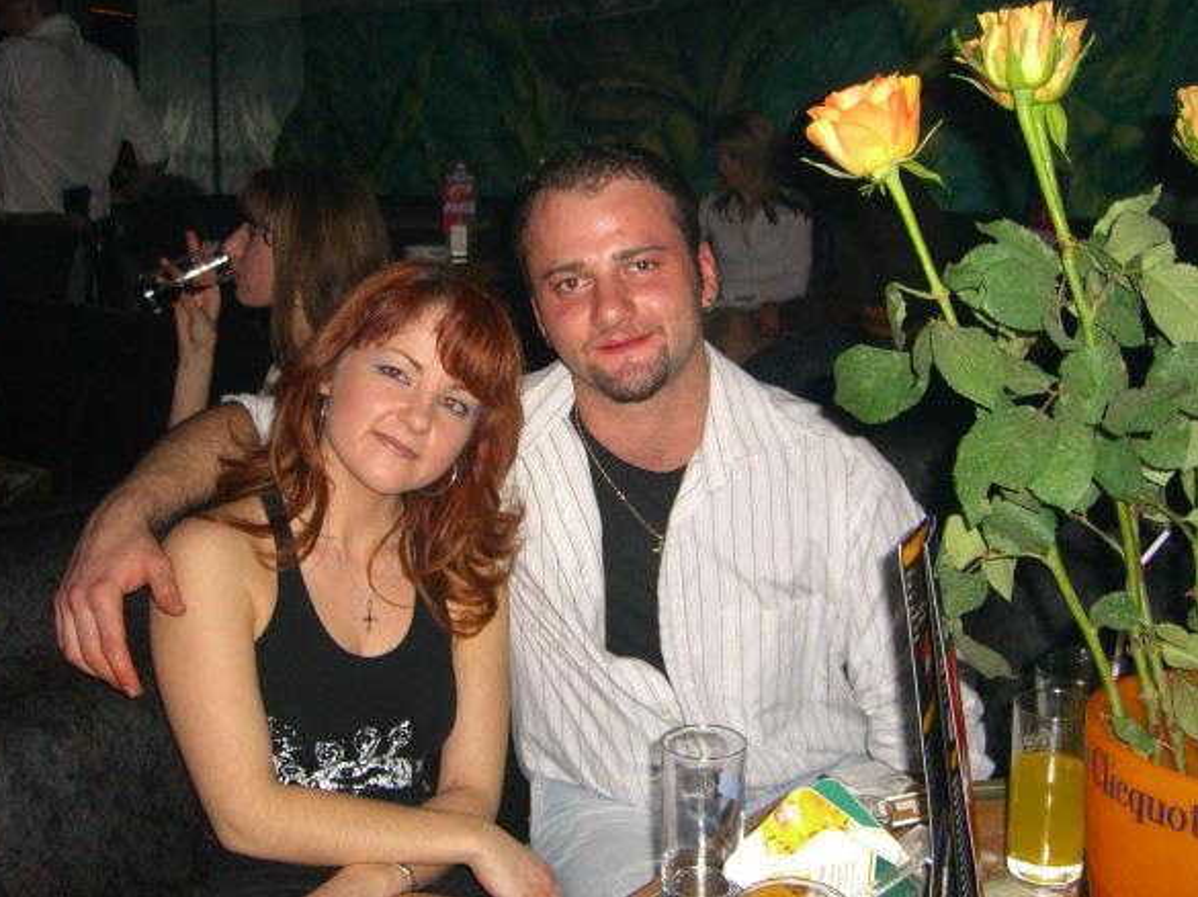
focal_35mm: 39
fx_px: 1349
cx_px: 588
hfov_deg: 47.9
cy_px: 440
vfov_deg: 36.8
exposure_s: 1/60
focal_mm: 7.9
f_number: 2.8
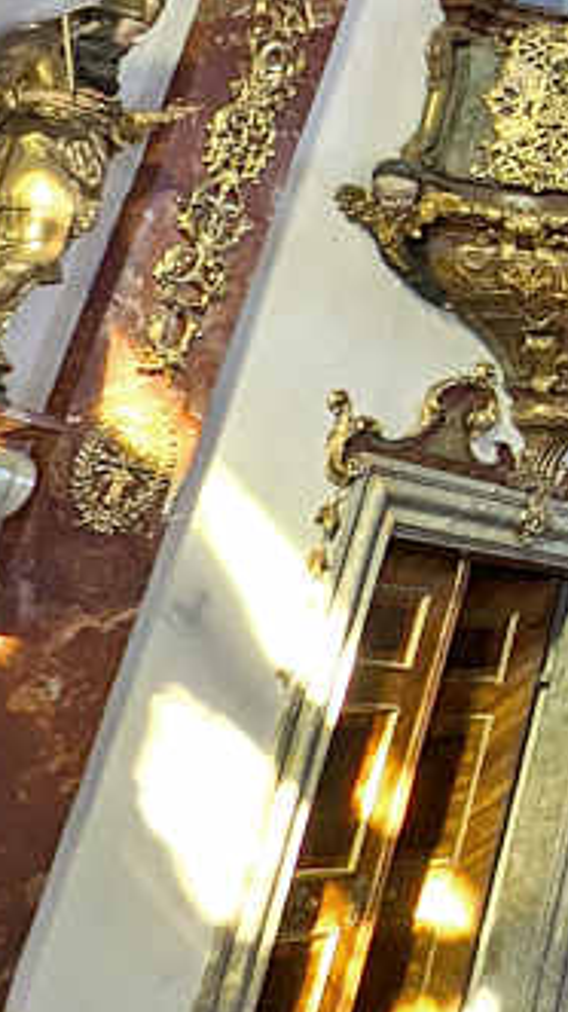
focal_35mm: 59
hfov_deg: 11.5
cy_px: 121
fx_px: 1581
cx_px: 1692
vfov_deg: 33.7
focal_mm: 1.83
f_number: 2.2
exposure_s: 1/100
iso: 250
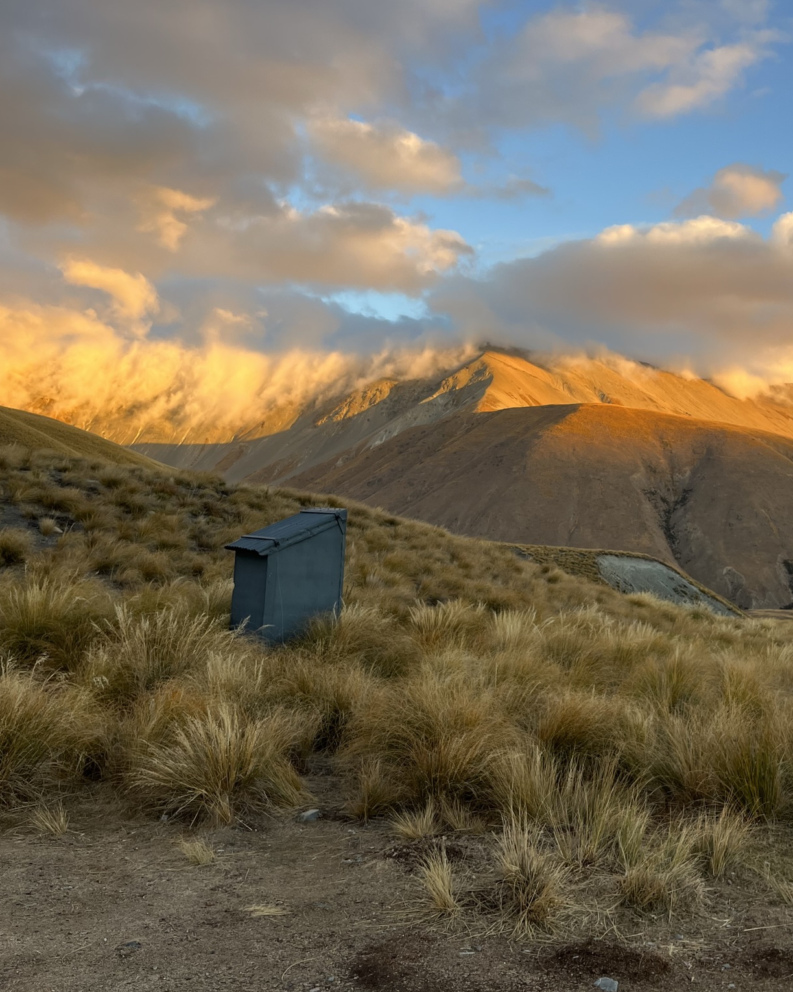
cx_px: 582
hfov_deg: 42.2
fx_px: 998
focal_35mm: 34
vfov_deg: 52.8
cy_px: 495
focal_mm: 5.1
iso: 50
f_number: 1.6
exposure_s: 1/583
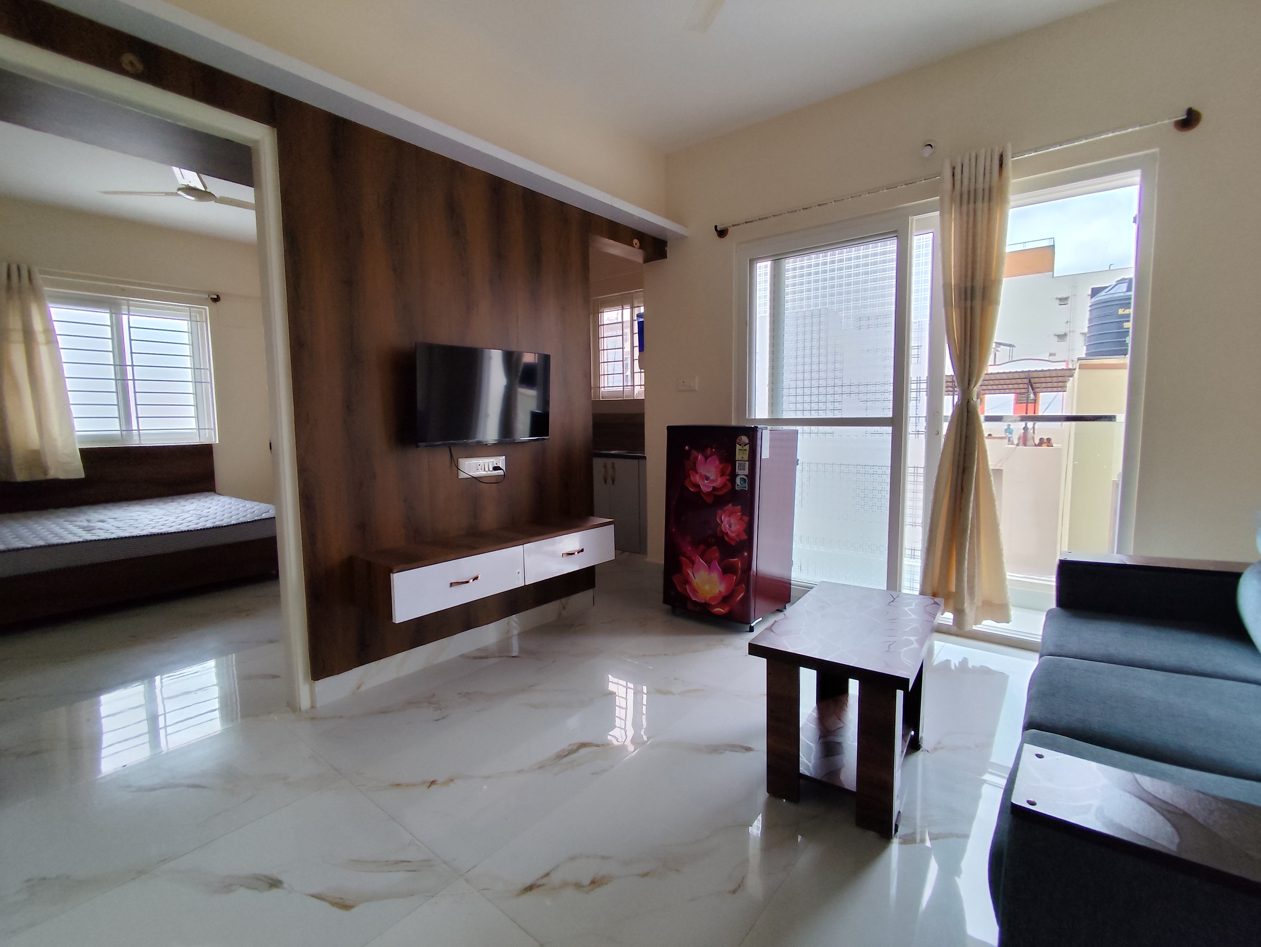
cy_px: 474
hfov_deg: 94.5
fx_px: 583
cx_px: 630
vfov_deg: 78.2
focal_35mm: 16
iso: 50
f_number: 2.2
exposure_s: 1/349
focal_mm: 1.65
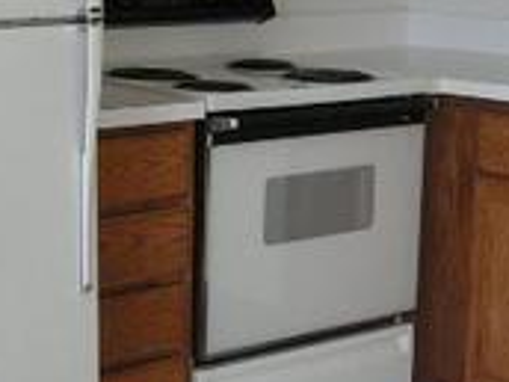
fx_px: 1750
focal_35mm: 119
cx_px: 320
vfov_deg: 12.4
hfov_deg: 16.5
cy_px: 173
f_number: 2.8
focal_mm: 6.8
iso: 64
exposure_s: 1/50
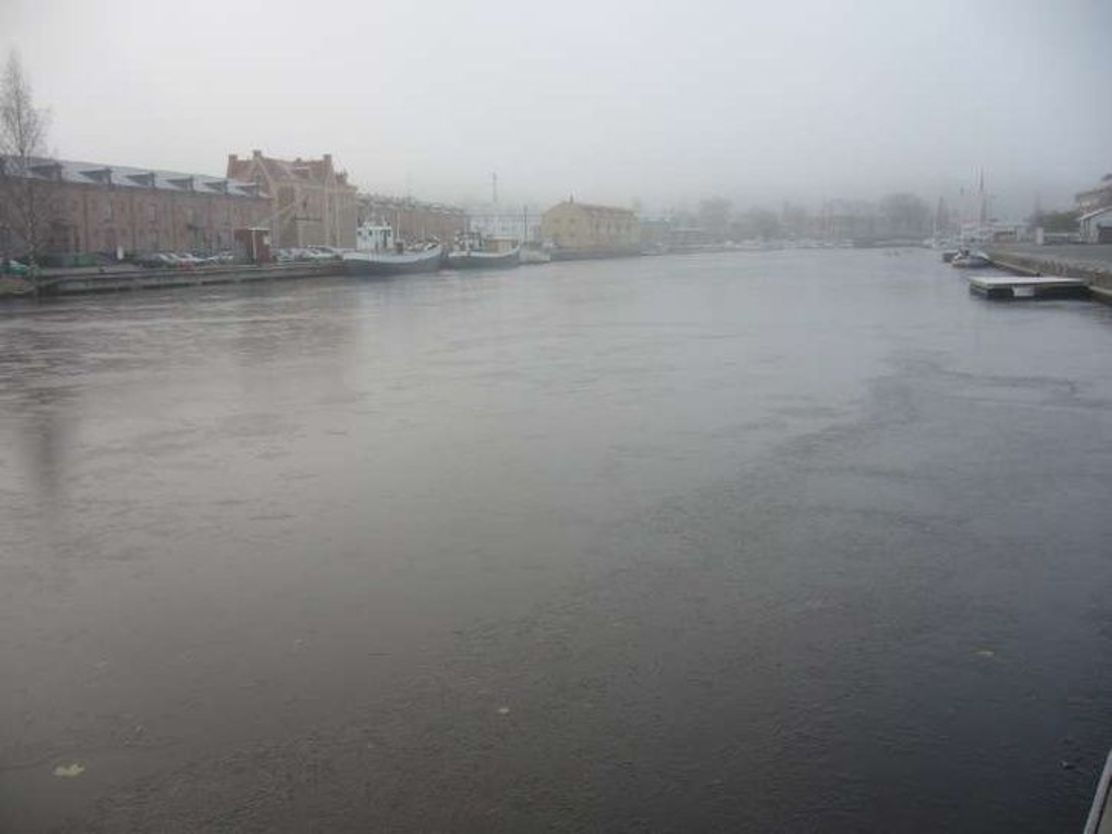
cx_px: 556
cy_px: 417
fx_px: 1125
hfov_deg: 52.6
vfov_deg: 40.7
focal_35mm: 35
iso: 80
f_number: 2.8
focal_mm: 5.8
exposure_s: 1/60
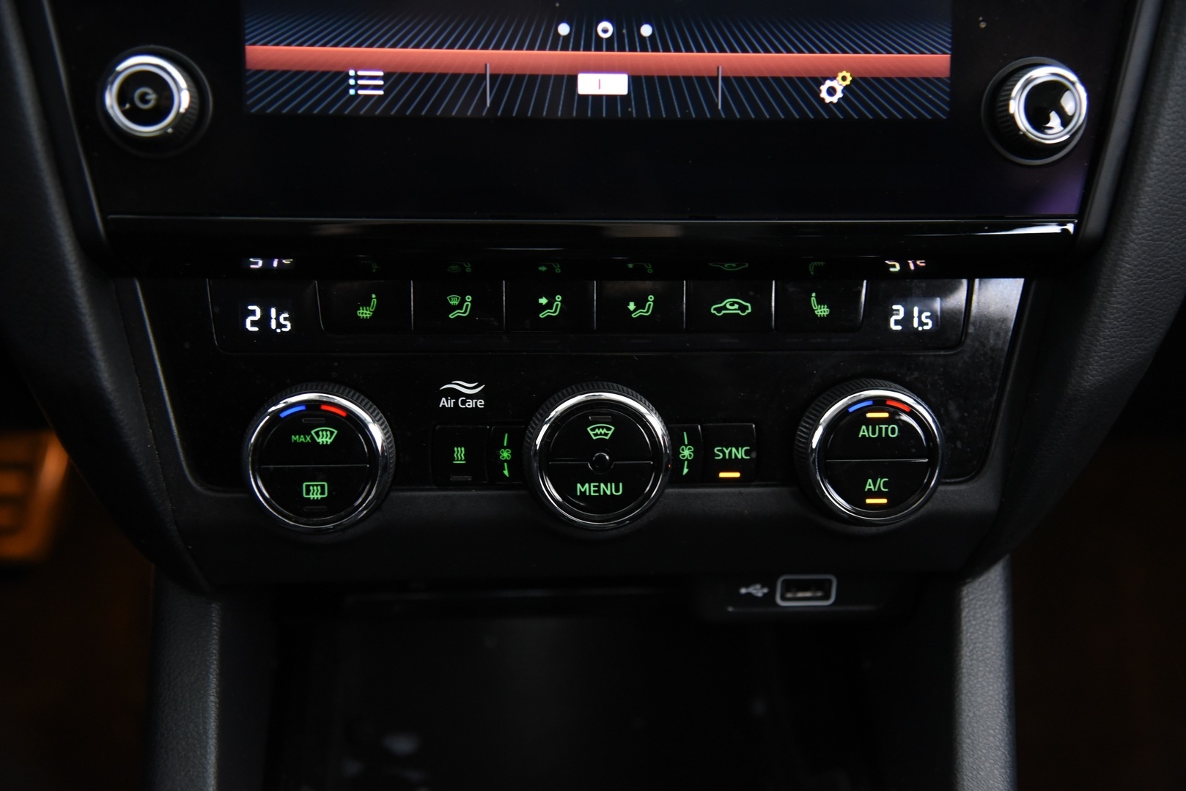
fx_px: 1648
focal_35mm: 50
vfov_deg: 27.0
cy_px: 396
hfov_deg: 39.6
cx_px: 593
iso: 4000
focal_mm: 50
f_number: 4
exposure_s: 1/15
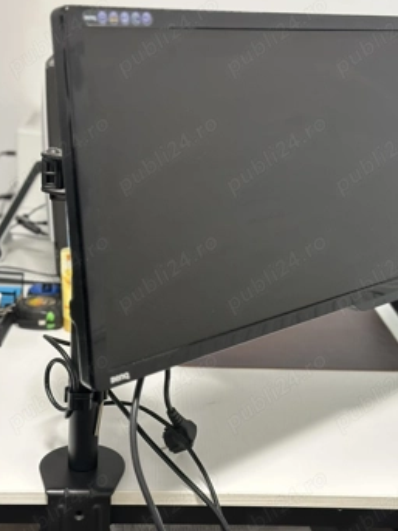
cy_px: 299
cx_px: 221
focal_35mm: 56
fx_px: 859
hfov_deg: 26.1
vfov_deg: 34.3
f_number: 1.78
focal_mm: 6.86
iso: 320
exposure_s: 1/33
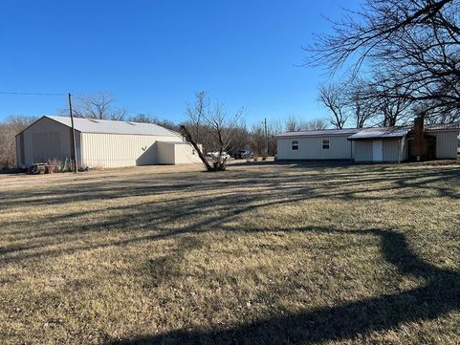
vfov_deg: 51.4
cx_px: 235
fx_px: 359
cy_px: 170
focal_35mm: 27
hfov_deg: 65.3
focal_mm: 5.7
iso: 50
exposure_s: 1/3077
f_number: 1.5
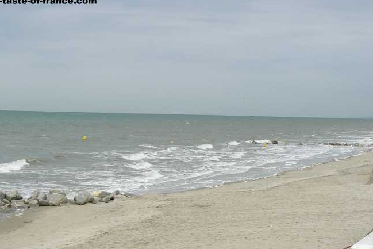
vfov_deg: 15.5
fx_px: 912
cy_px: 181
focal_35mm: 88
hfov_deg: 23.1
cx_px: 214
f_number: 5.6
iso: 80
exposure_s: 1/500
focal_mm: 10.2
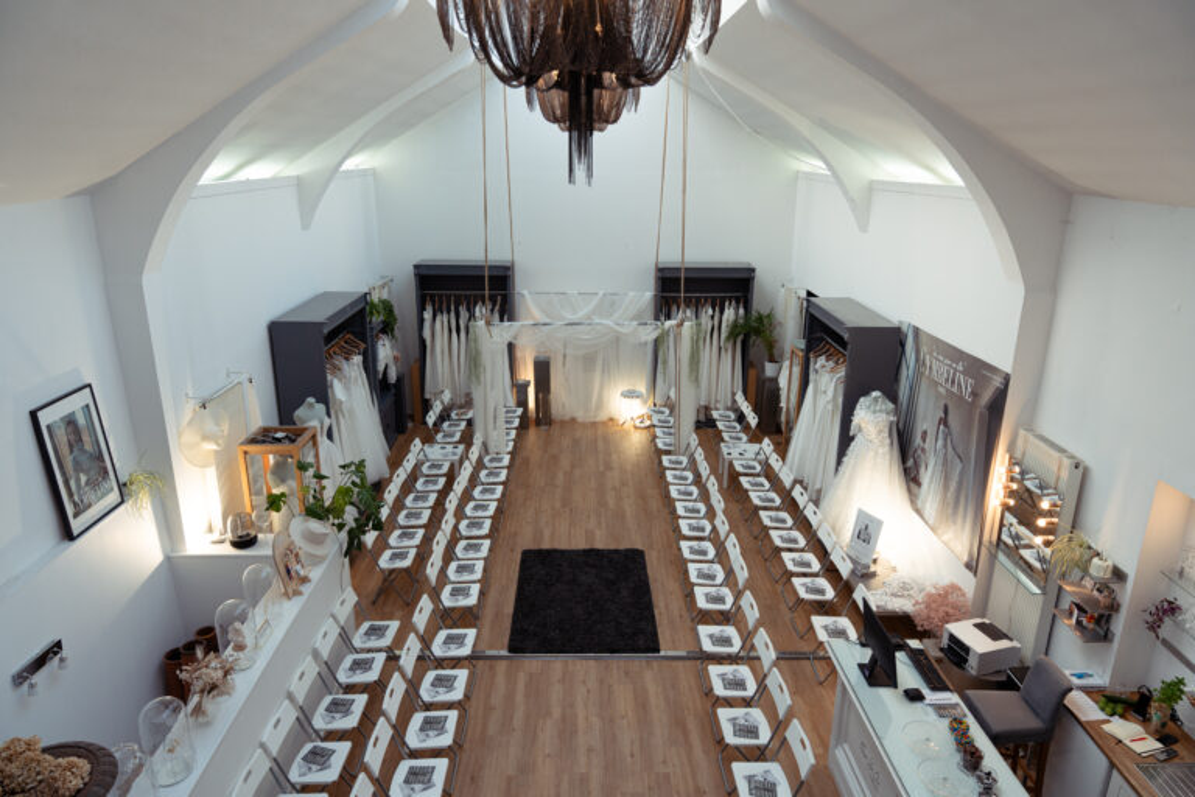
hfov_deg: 73.7
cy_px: 398
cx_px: 598
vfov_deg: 53.1
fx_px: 797
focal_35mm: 24
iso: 320
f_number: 4
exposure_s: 1/100
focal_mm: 24
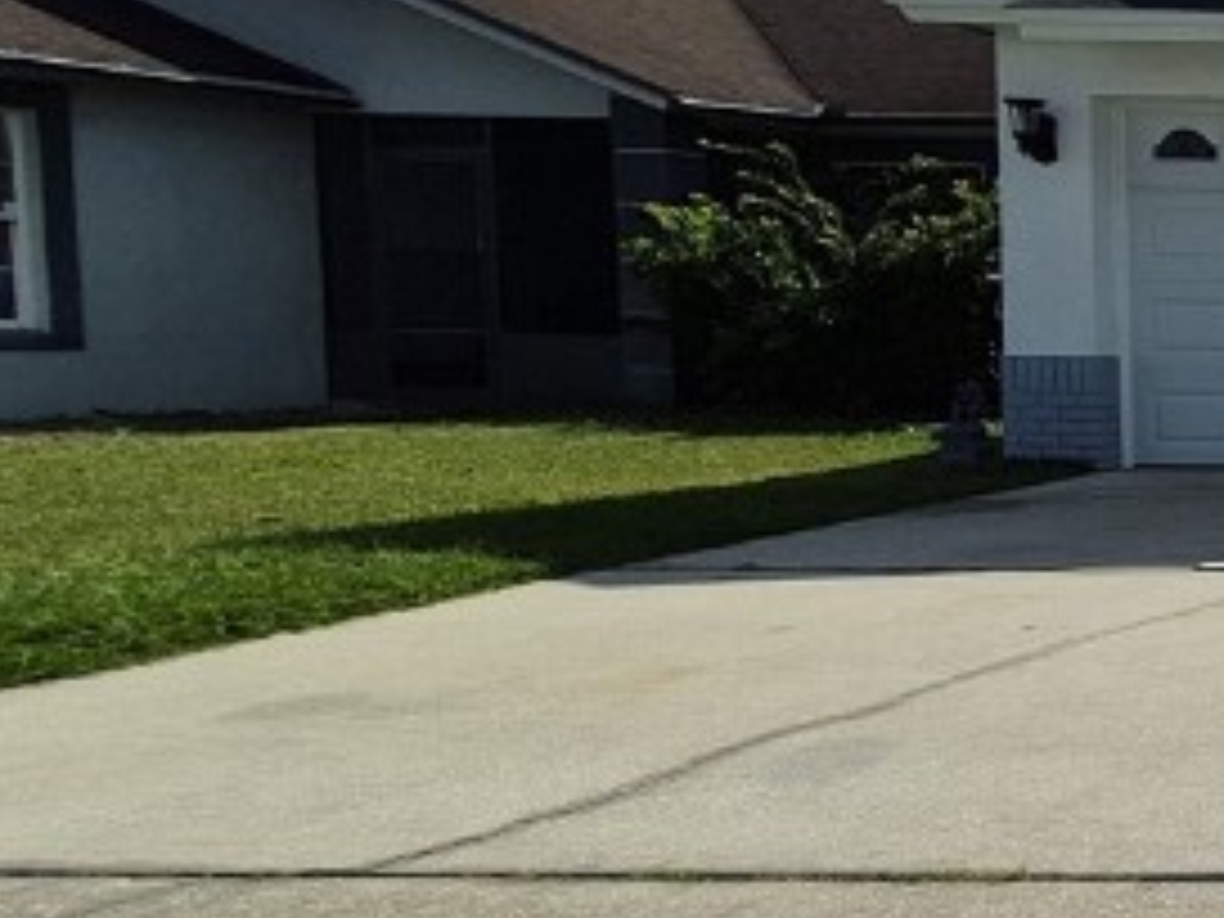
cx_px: 2254
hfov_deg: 21.7
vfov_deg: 29.7
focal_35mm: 49
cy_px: 477
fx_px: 1733
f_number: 2.2
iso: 50
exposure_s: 1/4080
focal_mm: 1.74
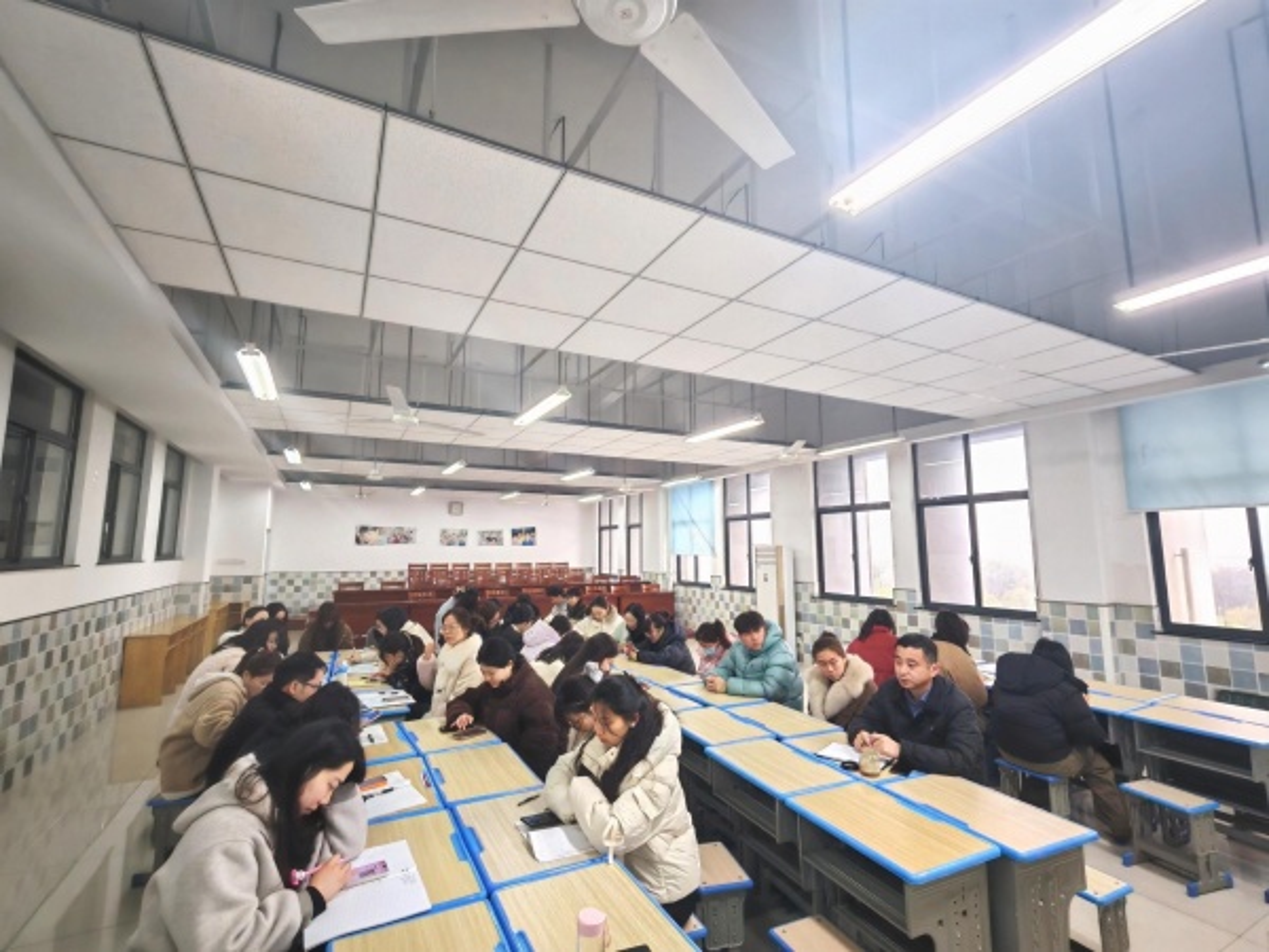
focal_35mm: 16
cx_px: 634
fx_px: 587
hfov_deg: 94.5
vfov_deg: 78.1
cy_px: 476
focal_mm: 1.96
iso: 50
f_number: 2.2
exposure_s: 1/50
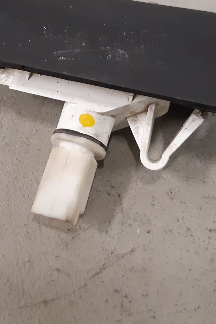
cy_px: 107
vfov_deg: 38.4
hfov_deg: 26.3
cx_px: 72
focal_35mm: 51
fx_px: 459
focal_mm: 3.93
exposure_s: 1/50
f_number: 1.7
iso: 200
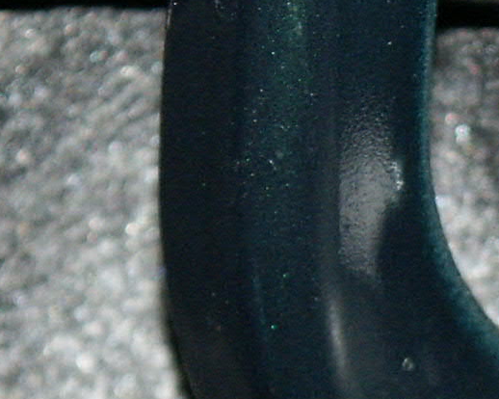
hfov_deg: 2.9
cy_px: 676
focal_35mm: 656
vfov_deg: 2.4
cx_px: 806
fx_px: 9684
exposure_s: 1/125
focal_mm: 34.56
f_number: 3.5
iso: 200
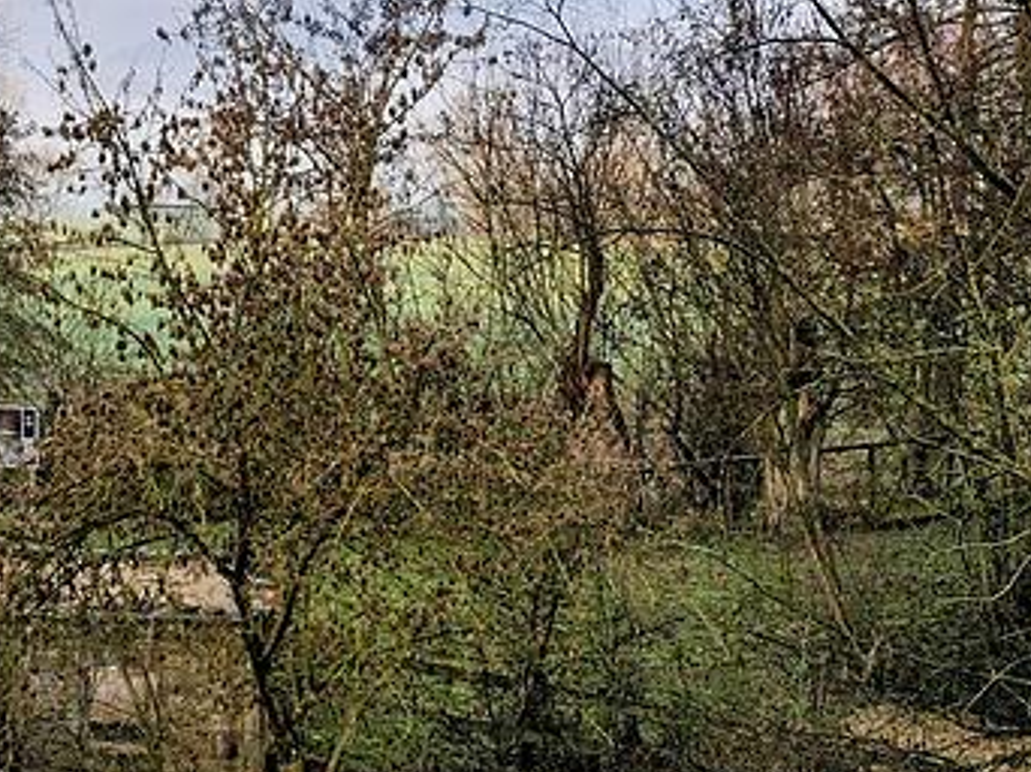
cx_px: 3
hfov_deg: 21.3
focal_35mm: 89
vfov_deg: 16.1
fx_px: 2649
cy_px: -66
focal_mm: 6.19
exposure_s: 1/196
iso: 50
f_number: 1.65
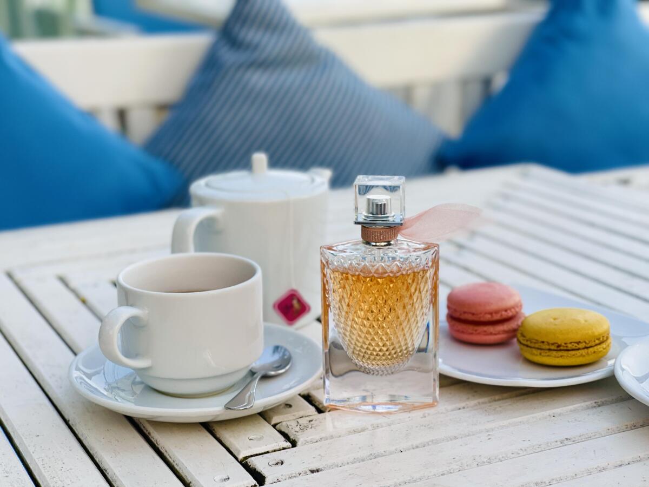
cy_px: 244
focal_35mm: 64
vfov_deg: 22.9
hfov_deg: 30.3
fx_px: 1200
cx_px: 324
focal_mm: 7.5
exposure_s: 1/121
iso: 80
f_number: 2.2
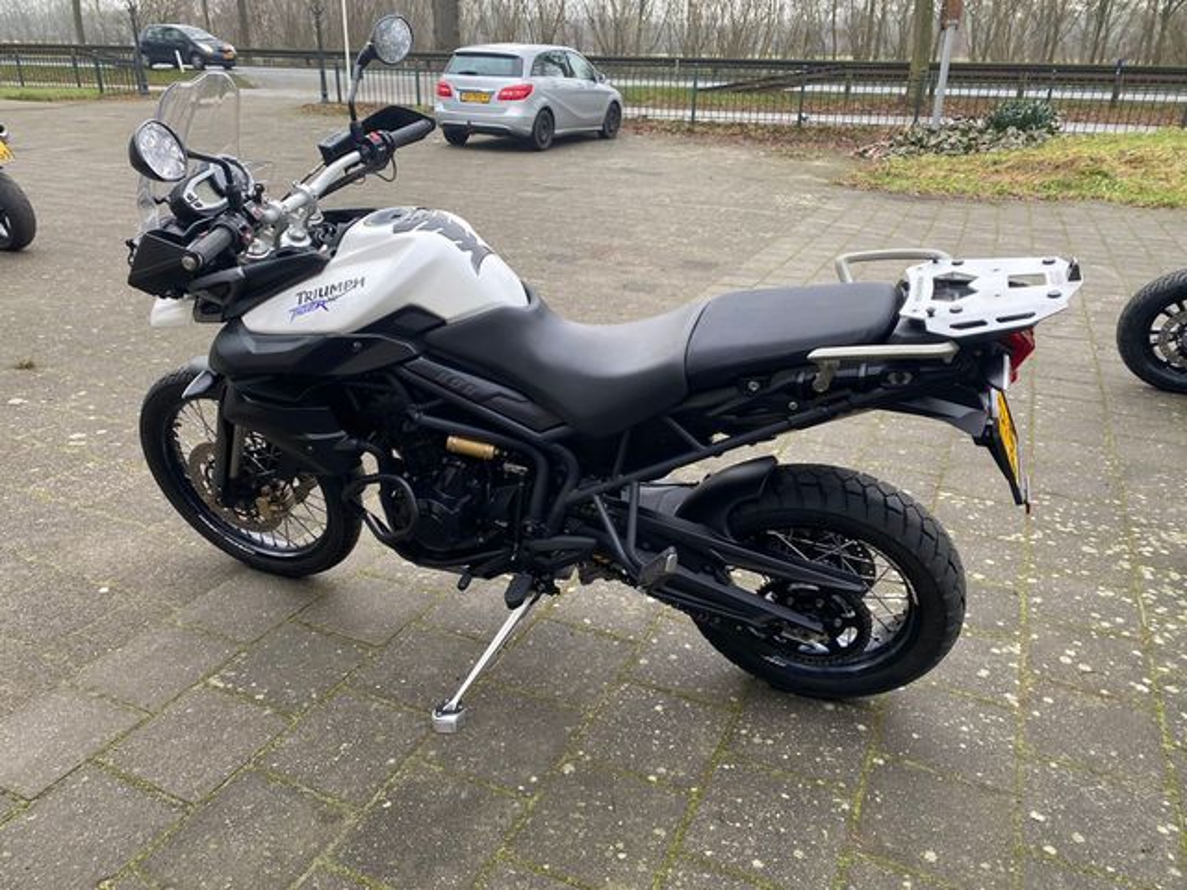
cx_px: 594
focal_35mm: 26
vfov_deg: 53.1
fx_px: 892
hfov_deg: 67.3
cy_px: 445
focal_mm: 4.25
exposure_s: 1/121
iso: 100
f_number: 1.8
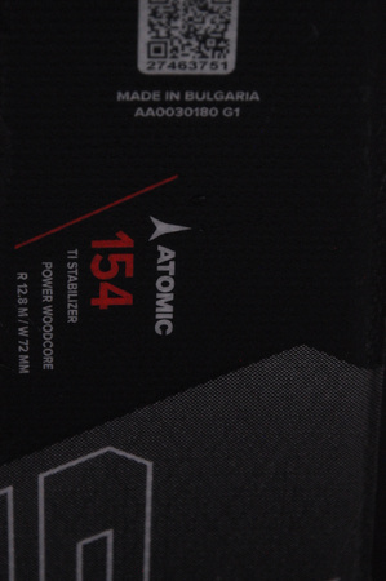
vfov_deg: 13.1
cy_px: 290
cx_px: 193
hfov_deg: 8.7
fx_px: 2539
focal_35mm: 158
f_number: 9.5
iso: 3200
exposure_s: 1/125
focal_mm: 105
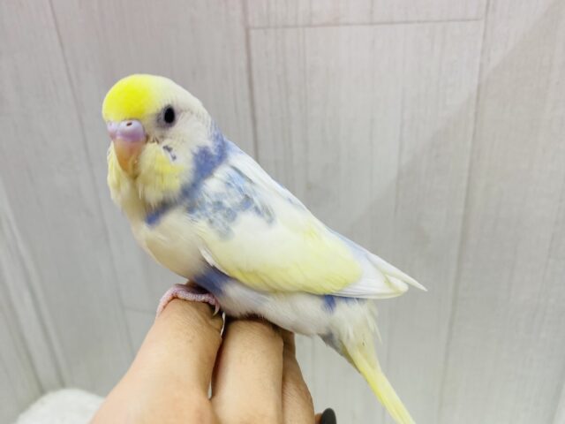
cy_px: 212
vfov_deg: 54.9
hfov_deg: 69.4
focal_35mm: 25
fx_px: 408
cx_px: 282
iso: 80
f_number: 1.8
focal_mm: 4.25
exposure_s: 1/100
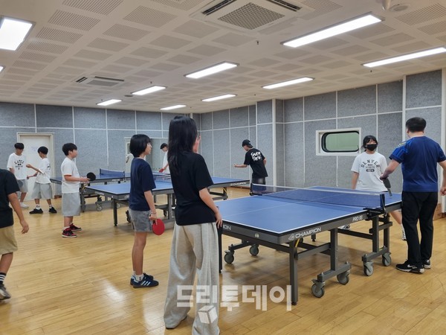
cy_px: 168
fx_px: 335
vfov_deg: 53.1
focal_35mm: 26
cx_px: 223
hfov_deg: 67.3
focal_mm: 5.4
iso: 125
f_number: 1.8
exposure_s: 1/120
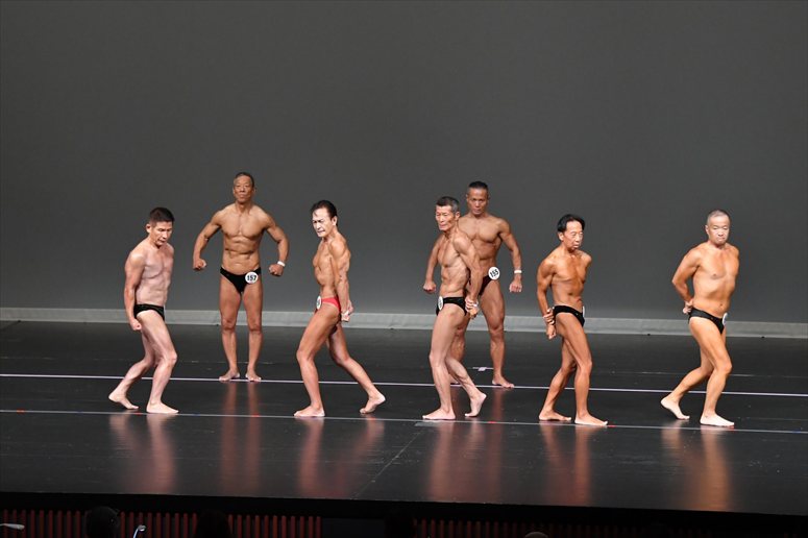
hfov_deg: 12.2
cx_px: 404
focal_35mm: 168
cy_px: 269
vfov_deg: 8.2
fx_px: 3769
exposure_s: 1/400
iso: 4000
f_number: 5.6
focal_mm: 112
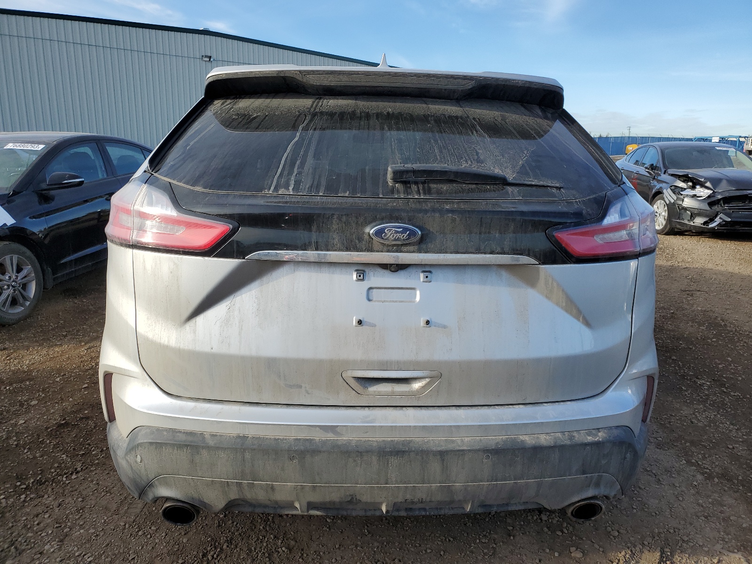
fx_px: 565
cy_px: 282
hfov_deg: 67.3
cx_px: 376
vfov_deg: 53.1
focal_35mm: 26
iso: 50
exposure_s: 1/1667
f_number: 1.5
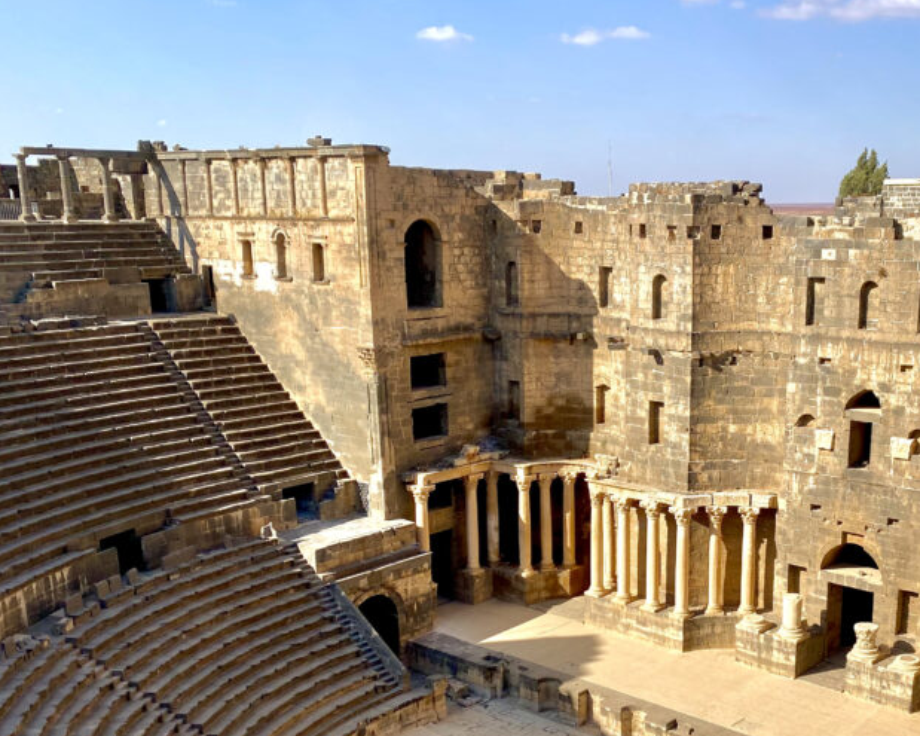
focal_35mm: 42
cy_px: 520
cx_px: 629
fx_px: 1143
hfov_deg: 43.1
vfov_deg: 35.1
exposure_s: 1/2817
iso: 32
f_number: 1.8
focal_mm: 4.25
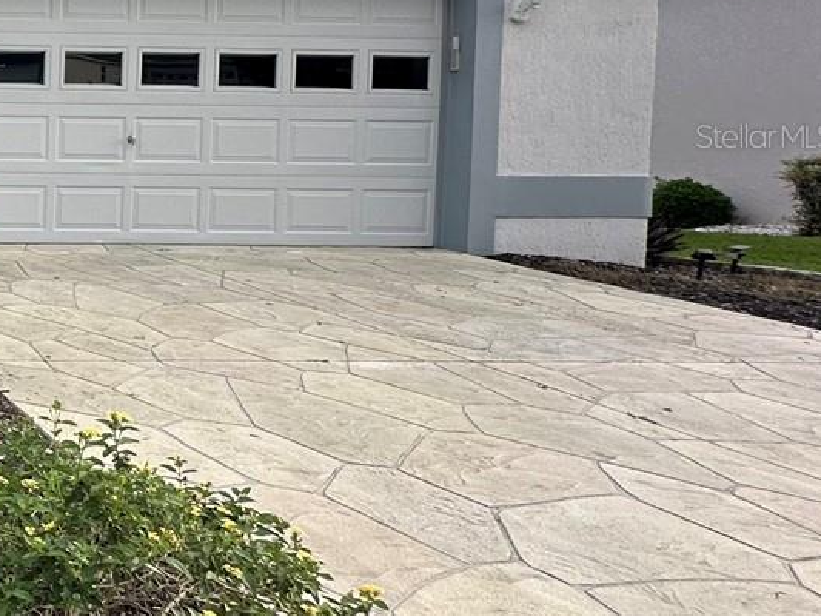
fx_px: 996
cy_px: 136
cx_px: -391
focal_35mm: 42
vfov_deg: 33.5
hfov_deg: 29.1
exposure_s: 1/305
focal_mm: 2.22
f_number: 2.2
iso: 40
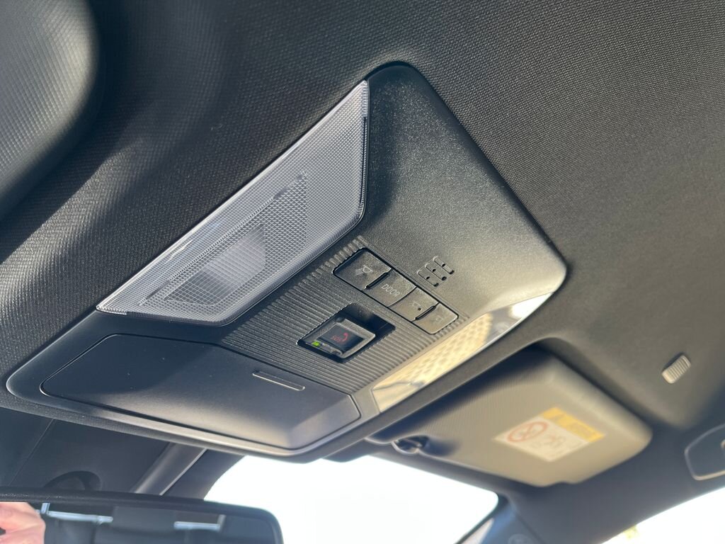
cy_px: 272
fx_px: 545
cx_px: 362
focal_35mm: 26
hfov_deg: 67.3
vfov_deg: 53.1
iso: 80
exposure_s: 1/82
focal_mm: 5.1
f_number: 1.6
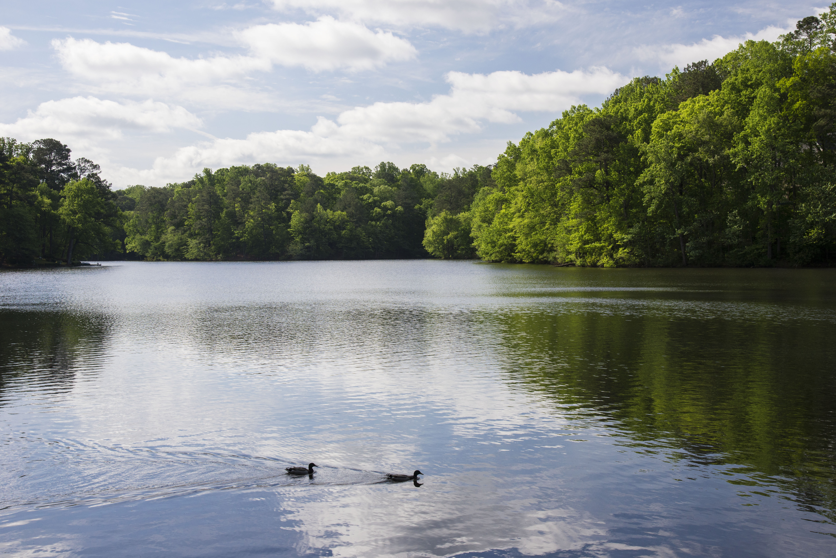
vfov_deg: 29.3
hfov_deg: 42.7
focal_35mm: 46
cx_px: 418
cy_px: 279
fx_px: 1069
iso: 400
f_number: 8
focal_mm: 46
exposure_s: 1/500
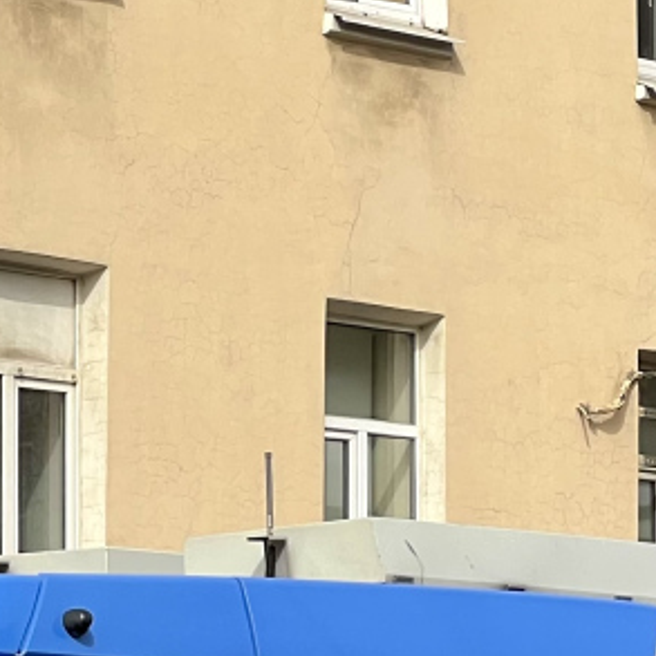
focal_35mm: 302
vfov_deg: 5.7
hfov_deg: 5.8
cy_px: 1060
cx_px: 490
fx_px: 6475
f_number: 2.8
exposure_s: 1/494
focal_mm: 9
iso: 32
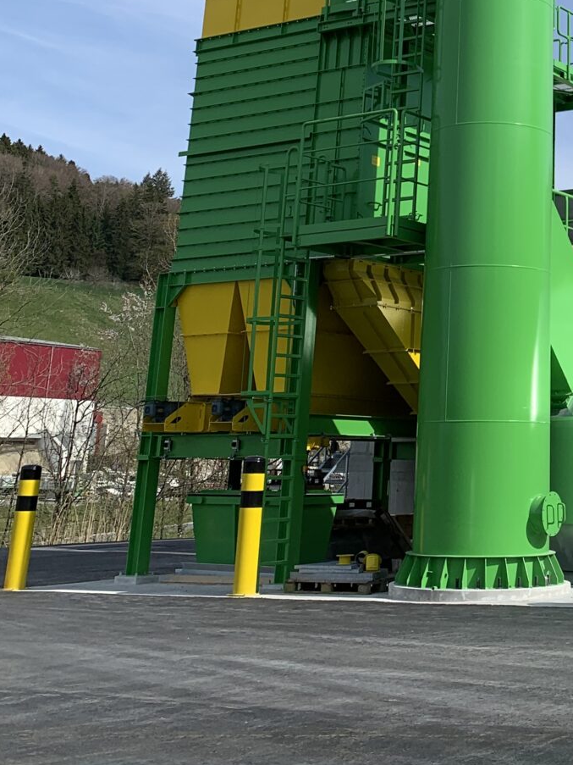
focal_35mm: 59
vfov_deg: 30.2
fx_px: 1302
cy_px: -19
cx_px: 566
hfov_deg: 23.8
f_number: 1.8
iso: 25
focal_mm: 4.25
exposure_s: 1/2833
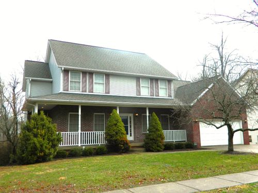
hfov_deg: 58.4
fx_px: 231
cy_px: 96
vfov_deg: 45.4
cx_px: 129
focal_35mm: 31
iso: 80
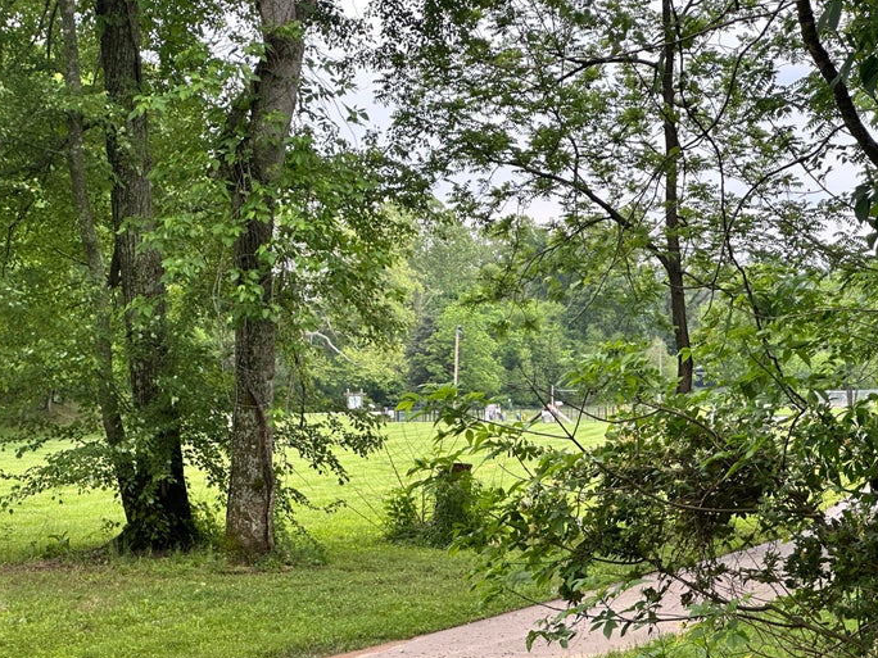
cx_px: 514
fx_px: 2435
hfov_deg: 20.4
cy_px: 376
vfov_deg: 15.4
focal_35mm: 96
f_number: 2.8
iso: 64
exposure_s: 1/99
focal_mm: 9
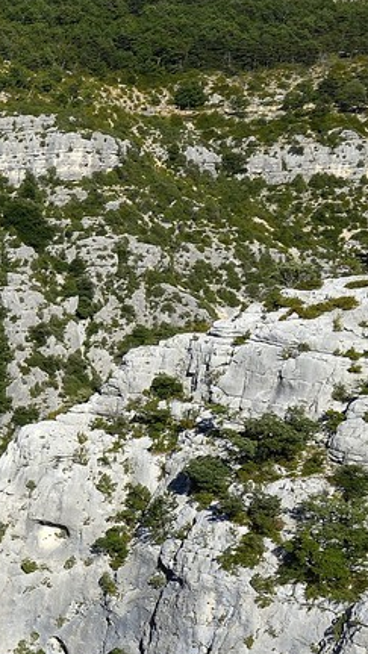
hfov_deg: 10.8
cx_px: -789
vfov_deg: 33.7
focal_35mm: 62
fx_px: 1076
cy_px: 389
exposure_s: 1/250
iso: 200
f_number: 10
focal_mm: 16
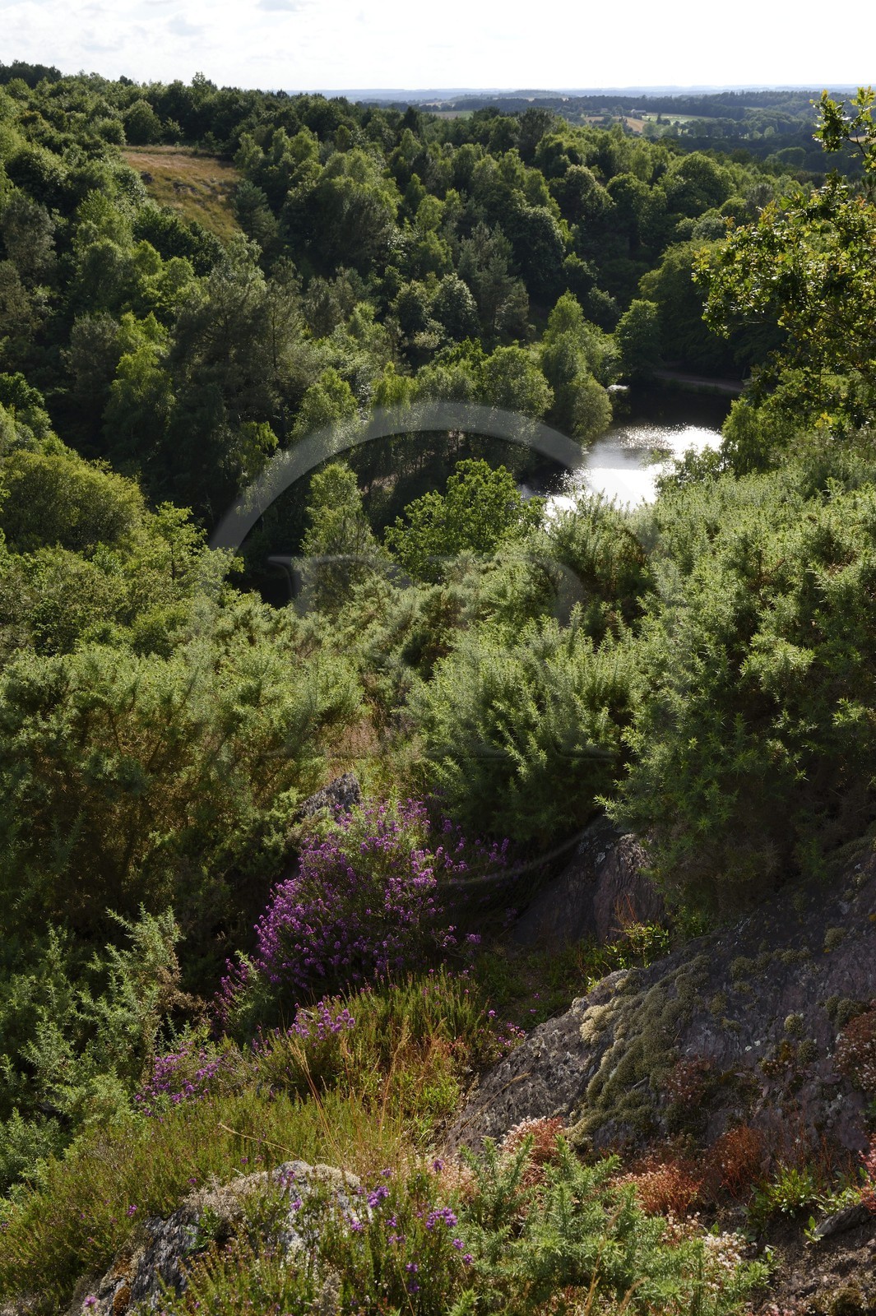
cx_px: 438
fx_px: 1242
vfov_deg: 55.8
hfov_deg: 38.8
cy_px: 658
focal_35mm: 34
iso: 200
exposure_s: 1/160
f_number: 13
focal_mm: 34
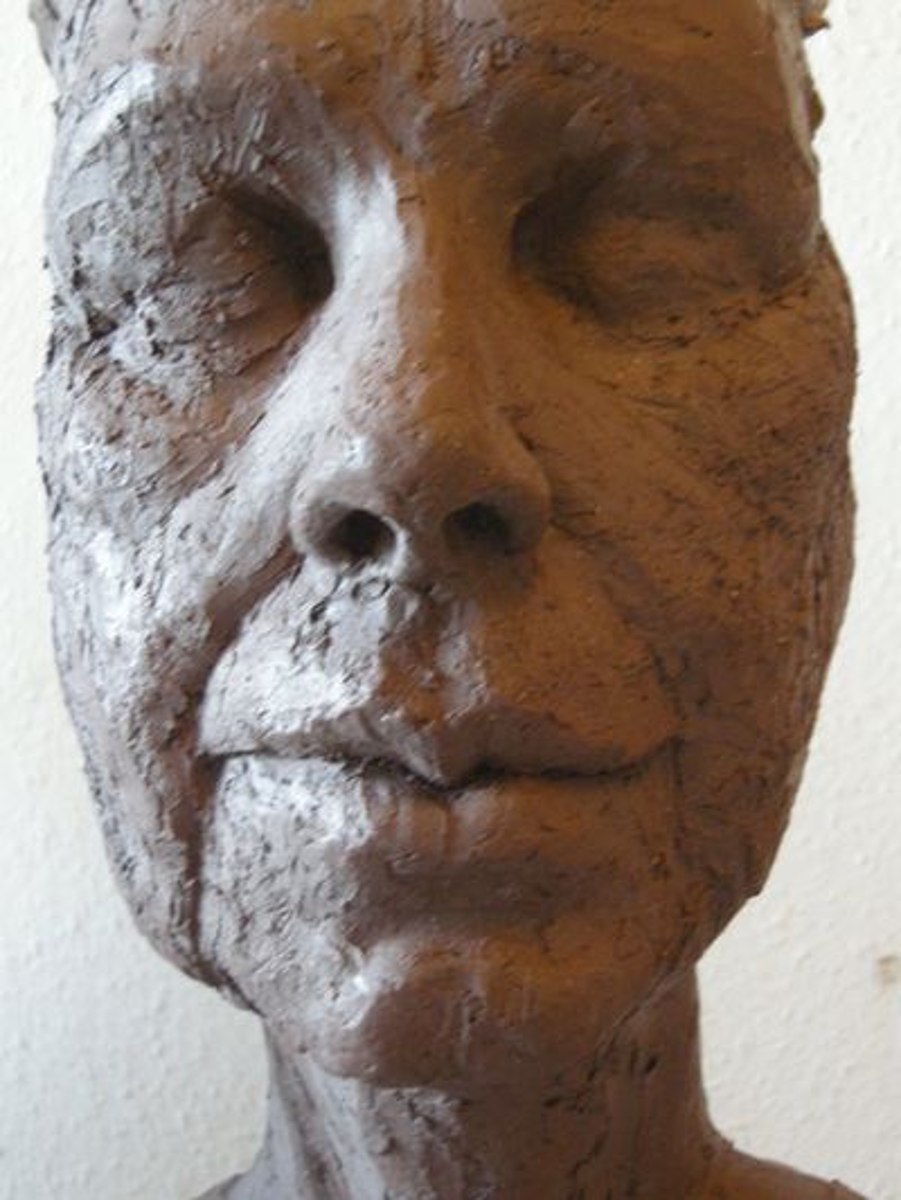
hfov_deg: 24.4
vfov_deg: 32.2
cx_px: 450
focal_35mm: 60
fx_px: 2081
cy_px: 600
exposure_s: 1/15.2
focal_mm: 12.9
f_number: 3.5
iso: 400
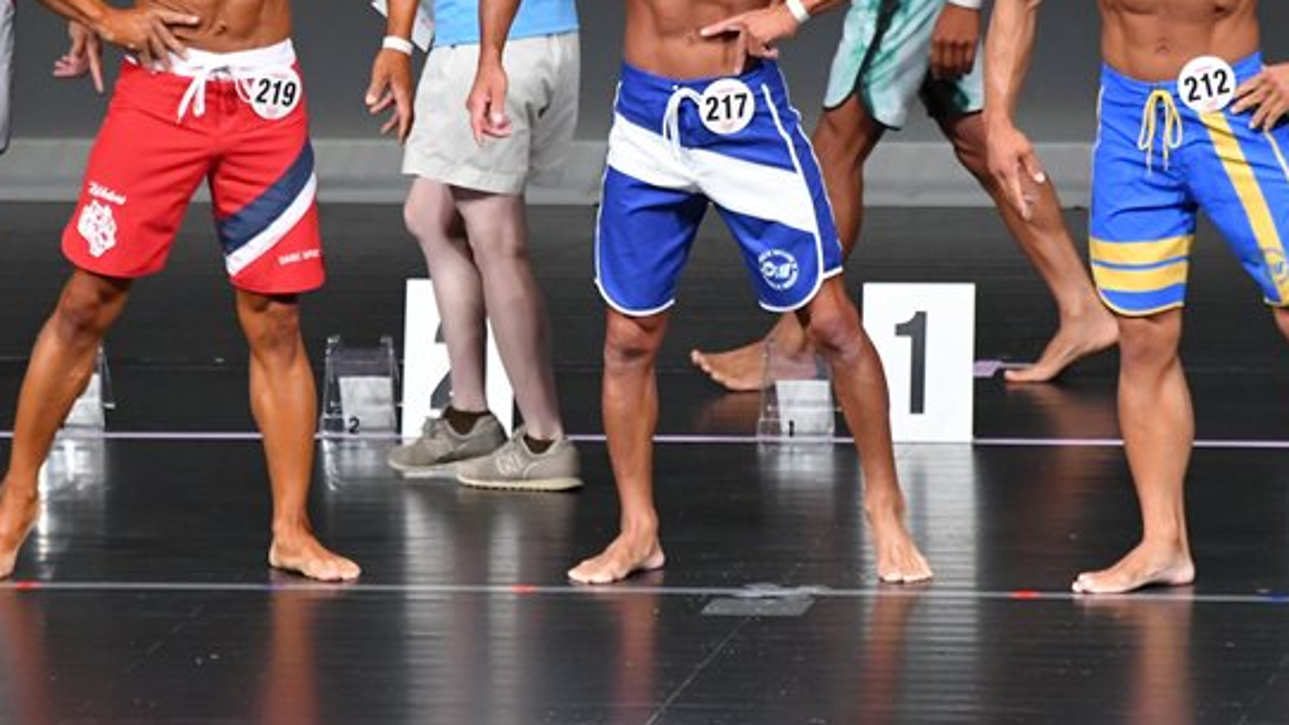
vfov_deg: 2.6
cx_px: 634
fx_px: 16134
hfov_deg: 4.6
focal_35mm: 472
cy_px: 133
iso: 4000
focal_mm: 210
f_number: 5.6
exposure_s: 1/400
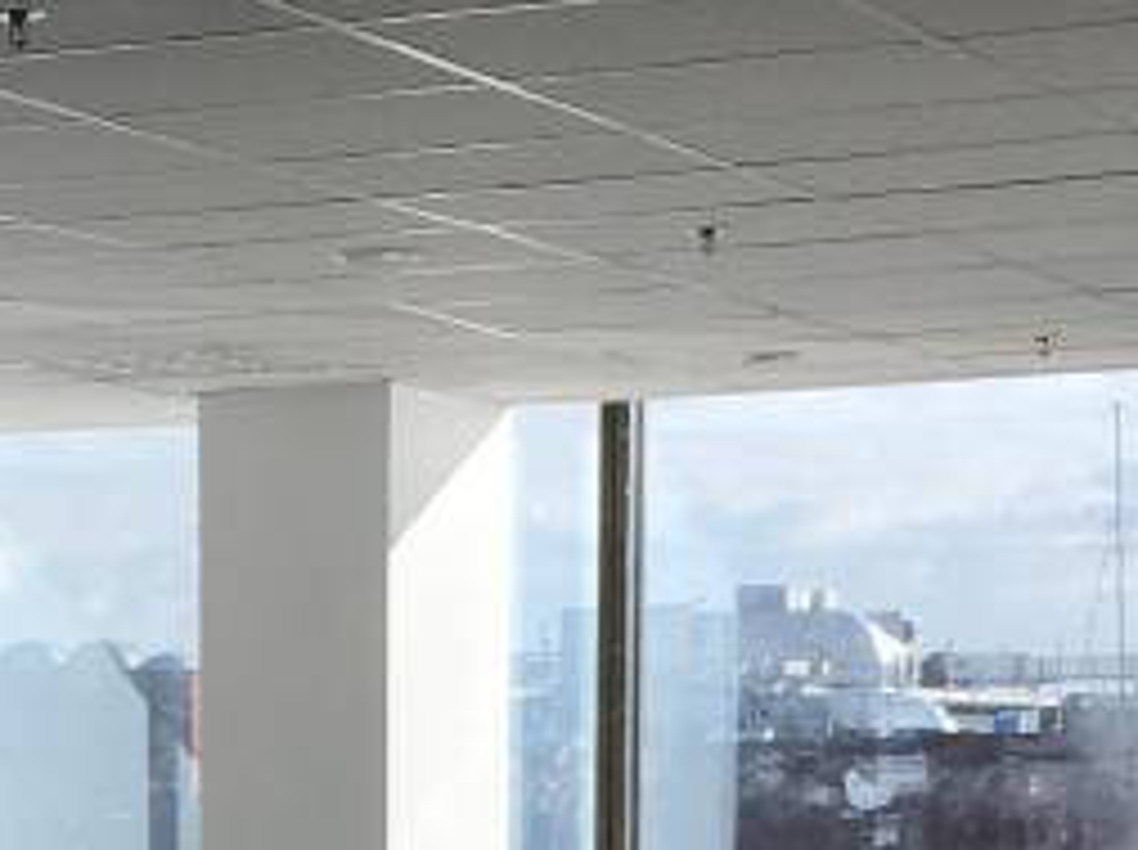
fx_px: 4826
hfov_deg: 13.0
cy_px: 1466
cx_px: -301
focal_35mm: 147
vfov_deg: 9.6
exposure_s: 1/801
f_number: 2.2
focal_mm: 4.15
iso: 25
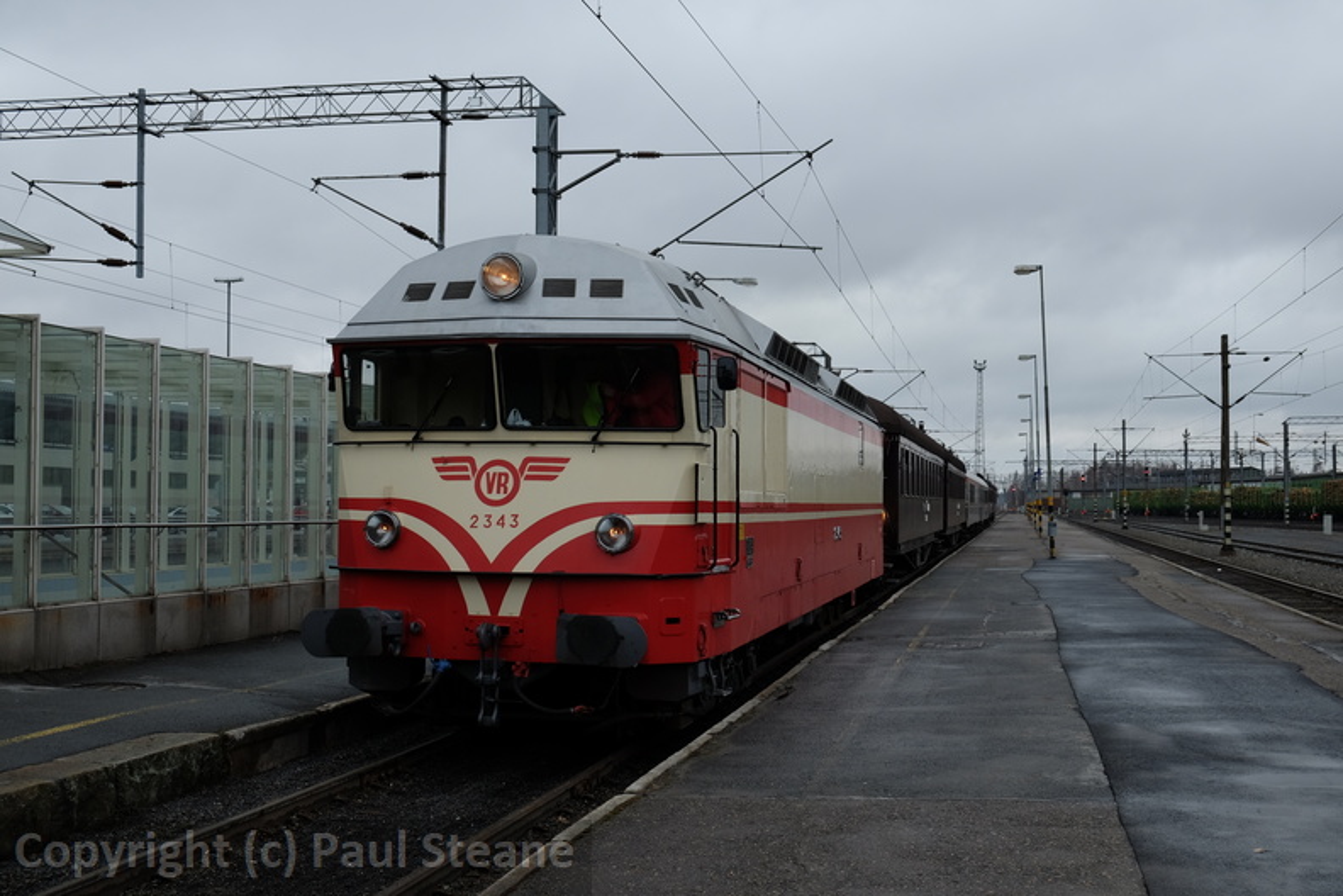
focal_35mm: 42
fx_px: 1567
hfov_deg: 46.4
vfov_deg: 31.9
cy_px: 448
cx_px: 672
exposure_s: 1/125
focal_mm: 27.7
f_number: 5.6
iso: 200
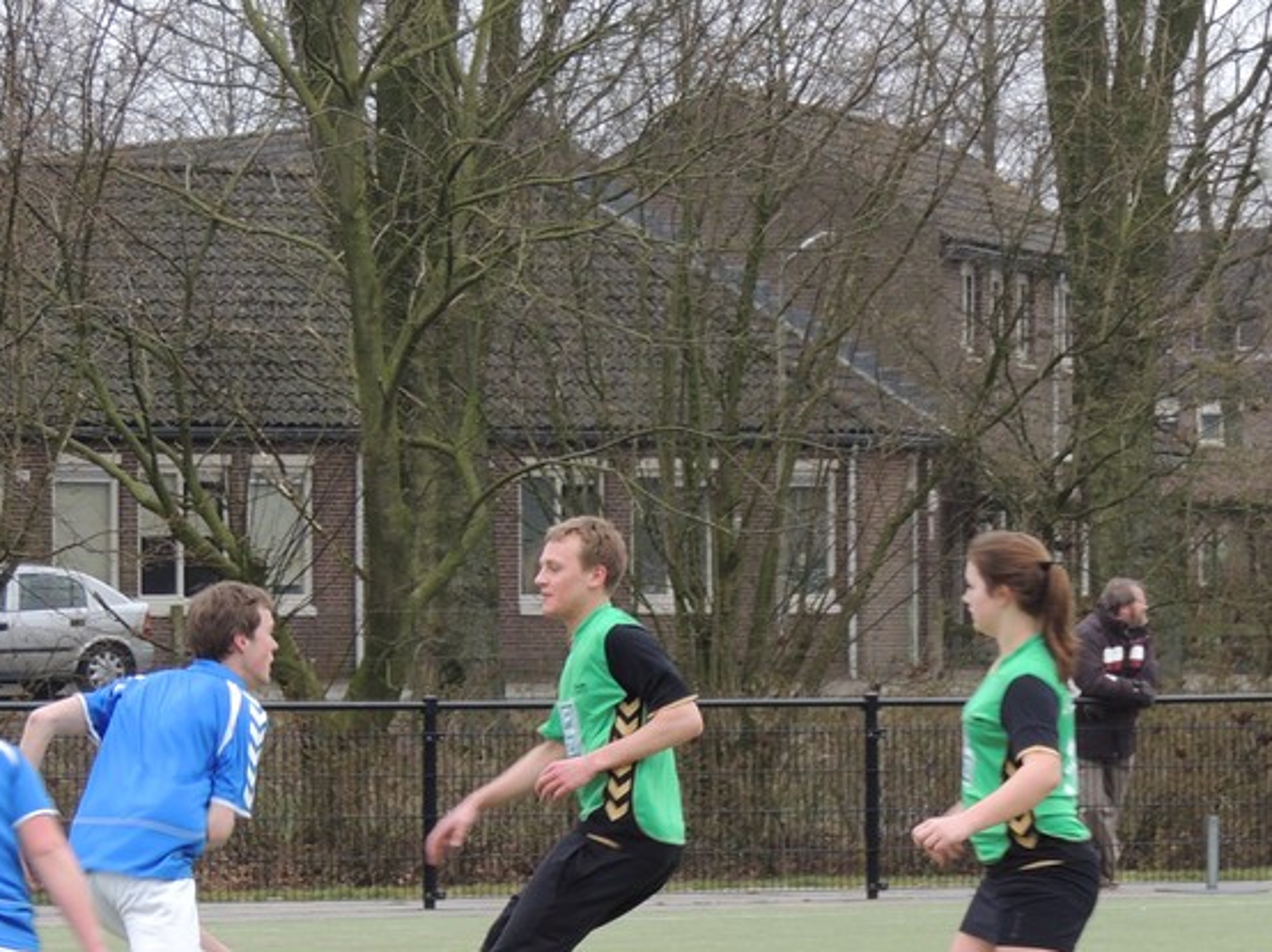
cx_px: 889
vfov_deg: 6.7
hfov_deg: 8.9
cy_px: 807
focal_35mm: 222
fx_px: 8154
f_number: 4.2
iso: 140
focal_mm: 21.4
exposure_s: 1/100
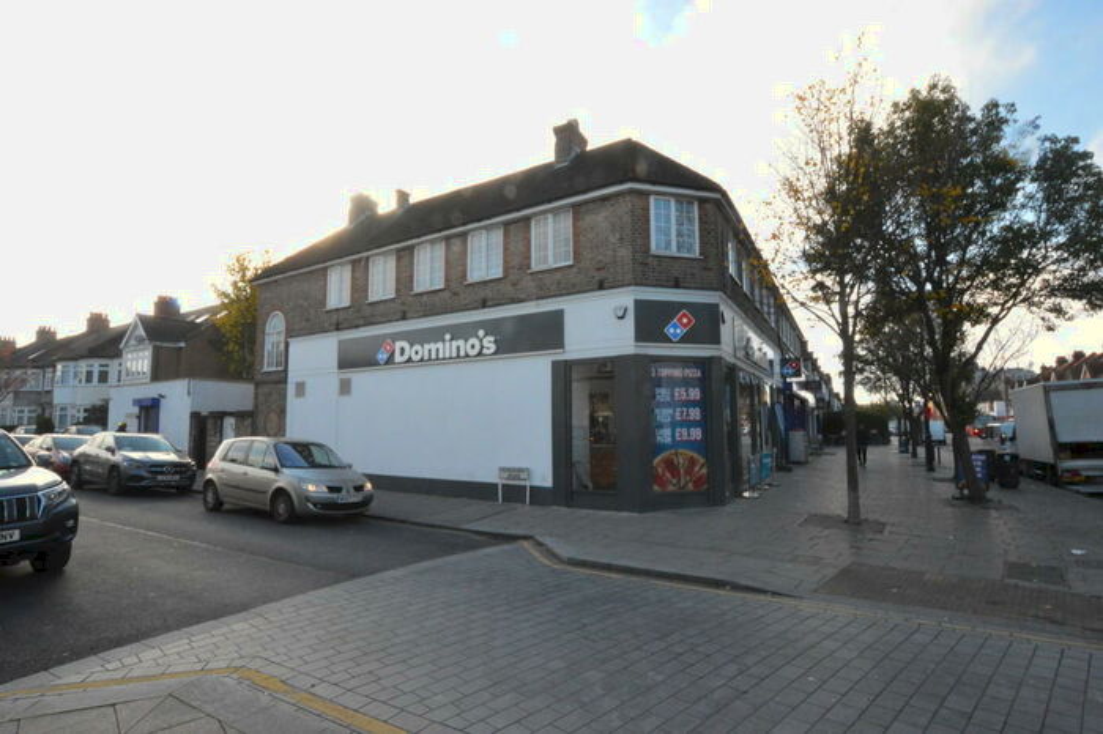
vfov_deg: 67.3
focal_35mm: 18
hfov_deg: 90.0
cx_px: 552
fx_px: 551
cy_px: 367
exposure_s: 1/200
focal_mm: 12
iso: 3200
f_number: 22
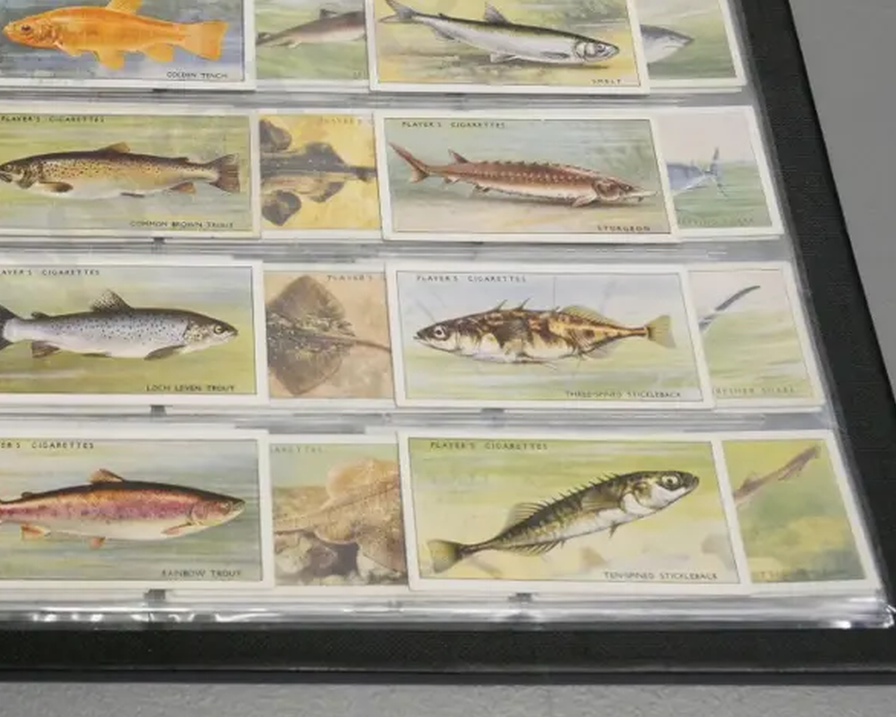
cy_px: 171
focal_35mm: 58
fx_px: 1538
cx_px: 167
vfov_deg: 25.9
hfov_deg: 31.5
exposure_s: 1/160
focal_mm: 17
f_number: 7.1
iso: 3200
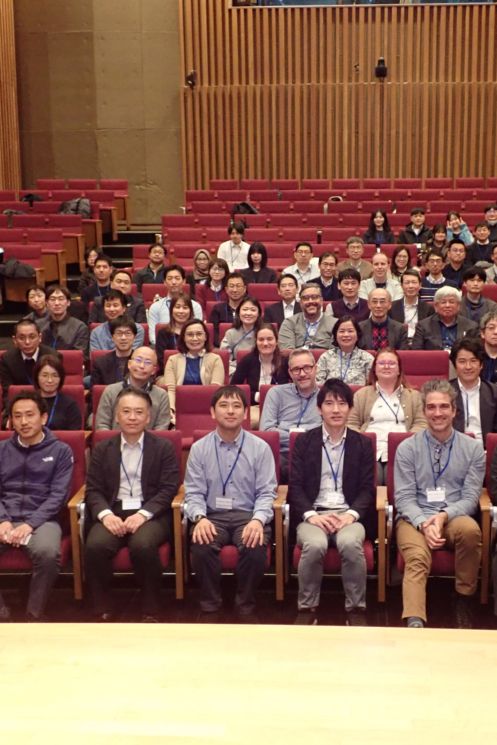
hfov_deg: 27.4
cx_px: 322
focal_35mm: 49
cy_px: 373
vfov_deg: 40.3
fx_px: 1015
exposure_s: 1/20
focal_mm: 6.42
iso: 800
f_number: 2.6
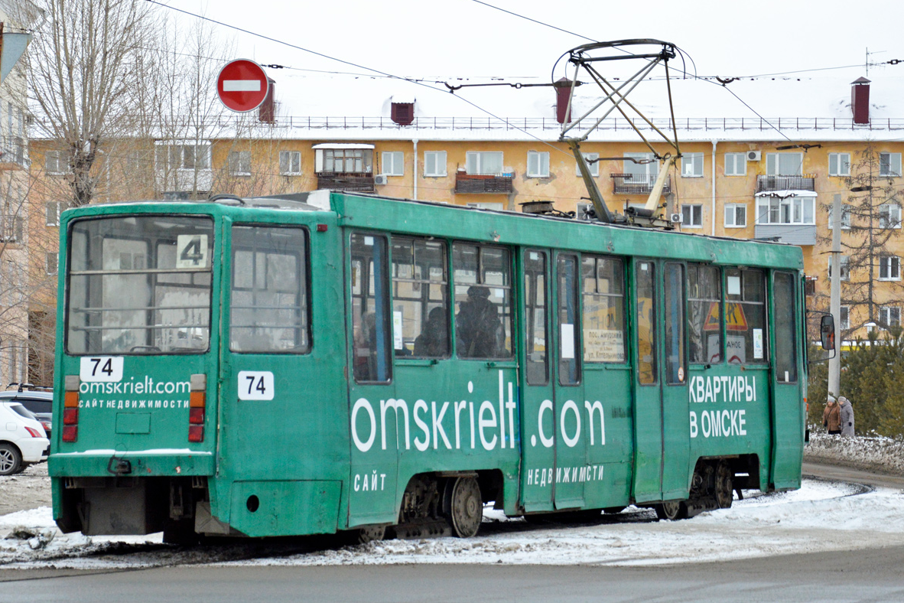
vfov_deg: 11.6
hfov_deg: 17.3
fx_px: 2963
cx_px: 430
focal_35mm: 118
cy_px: 231
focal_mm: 62
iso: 800
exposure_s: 1/500
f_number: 5.6
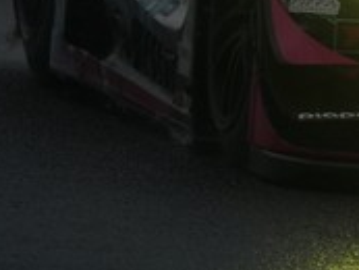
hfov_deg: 0.8
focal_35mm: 2397
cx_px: 720
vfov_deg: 0.6
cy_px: -181
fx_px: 24876
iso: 800
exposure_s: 1/640
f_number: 6.3
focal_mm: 600
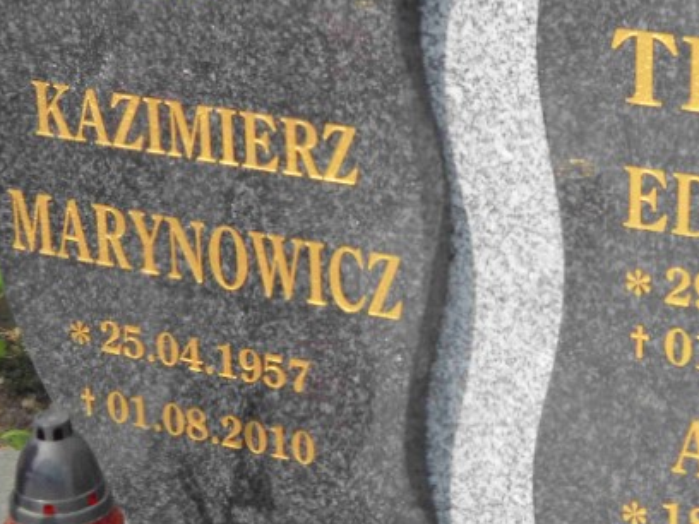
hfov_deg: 19.1
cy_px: 231
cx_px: 519
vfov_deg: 14.5
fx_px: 2060
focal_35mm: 102
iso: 64
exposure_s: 1/161
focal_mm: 10.84
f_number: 7.1
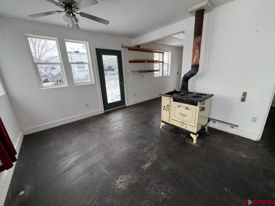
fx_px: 103
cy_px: 103
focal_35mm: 13
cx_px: 138
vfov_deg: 89.9
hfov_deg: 106.2
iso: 100
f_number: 1.8
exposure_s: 1/99
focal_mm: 1.57
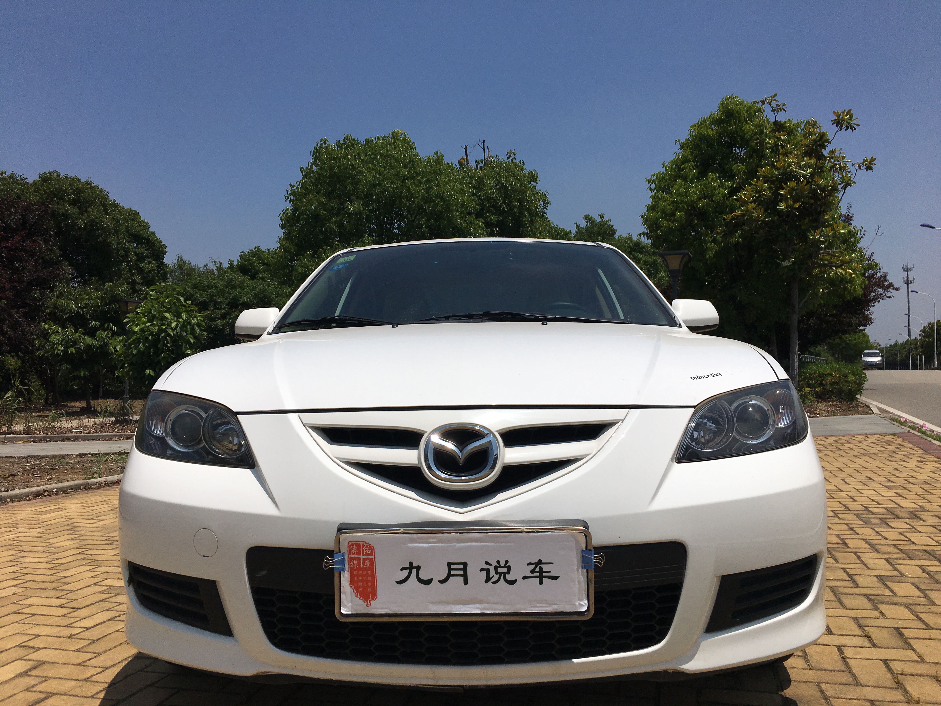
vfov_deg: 48.2
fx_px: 788
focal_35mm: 29
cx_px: 470
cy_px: 353
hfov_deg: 61.7
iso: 25
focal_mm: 4.15
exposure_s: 1/8547
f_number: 2.2
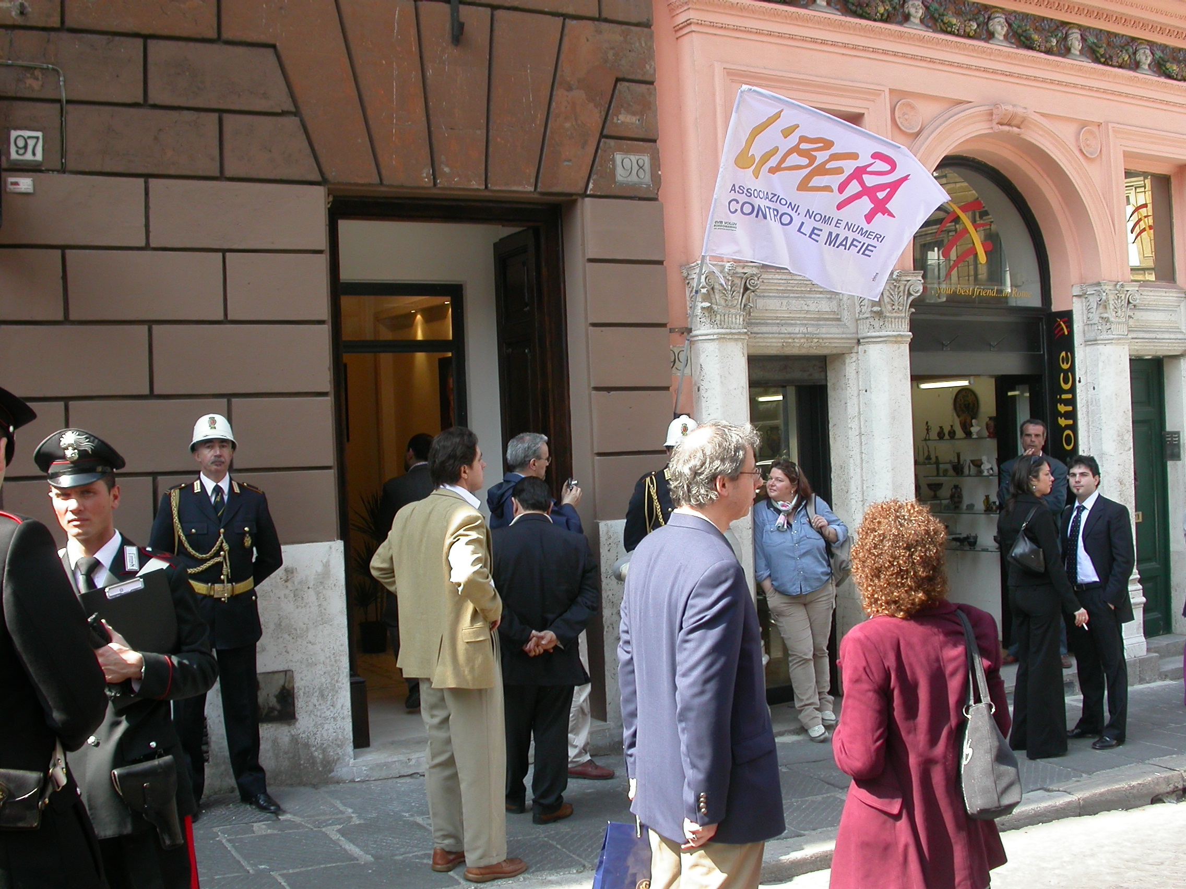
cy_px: 444
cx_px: 593
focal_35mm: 38
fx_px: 1302
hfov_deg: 49.0
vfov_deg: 37.7
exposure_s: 1/143
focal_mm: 7.85
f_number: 4.2
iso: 100
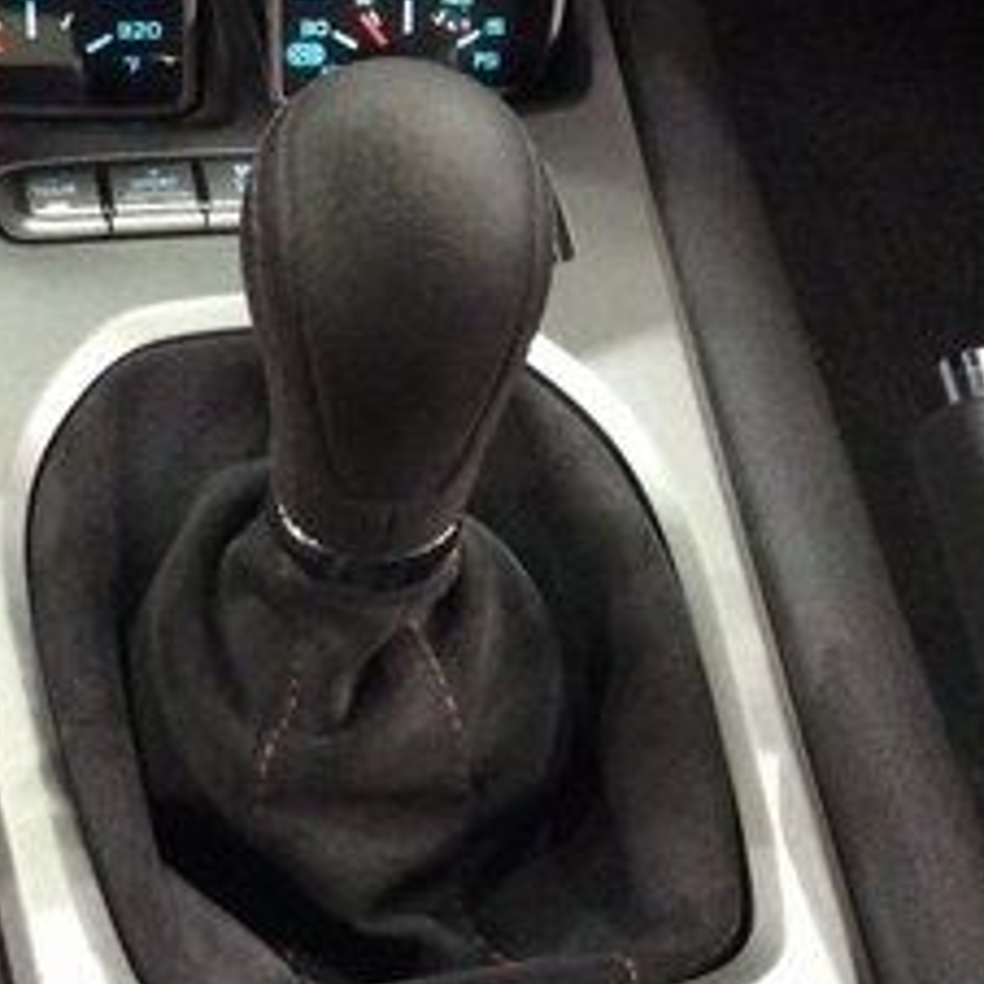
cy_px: 466
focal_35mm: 80
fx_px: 2573
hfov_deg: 21.6
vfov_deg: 21.6
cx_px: 531
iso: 320
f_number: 2.4
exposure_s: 1/15
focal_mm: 3.3
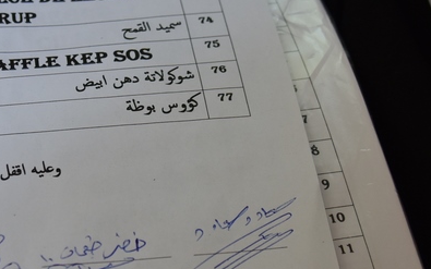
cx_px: 96
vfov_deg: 14.1
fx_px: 1093
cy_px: 120
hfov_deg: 22.1
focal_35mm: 93
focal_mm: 24
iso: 400
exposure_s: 1/100
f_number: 4
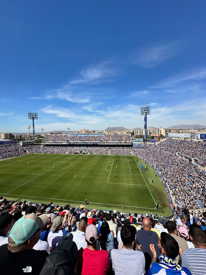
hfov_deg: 85.7
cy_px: 138
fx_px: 111
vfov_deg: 102.1
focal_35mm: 14
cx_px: 103
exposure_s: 1/3125
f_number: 2.2
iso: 50
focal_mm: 2.22
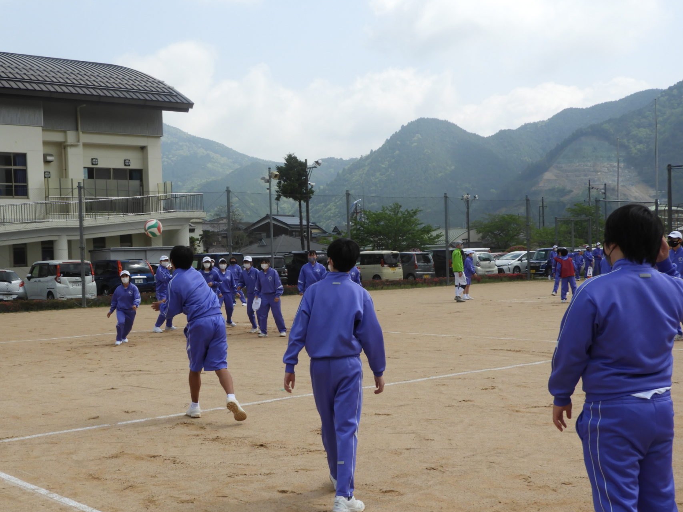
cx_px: 275
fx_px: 947
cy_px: 302
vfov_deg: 30.2
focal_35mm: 48
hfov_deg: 39.5
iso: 100
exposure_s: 1/800
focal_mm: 7.2
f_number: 3.8
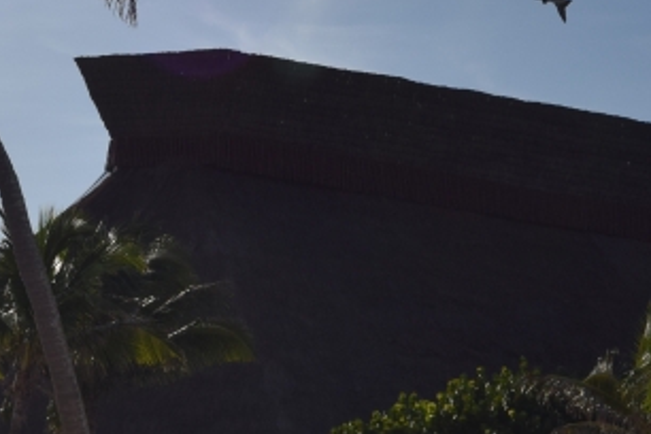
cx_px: -153
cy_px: -147
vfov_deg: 10.6
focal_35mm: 126
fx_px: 2272
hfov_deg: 15.6
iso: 200
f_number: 8
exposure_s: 1/3200
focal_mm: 25
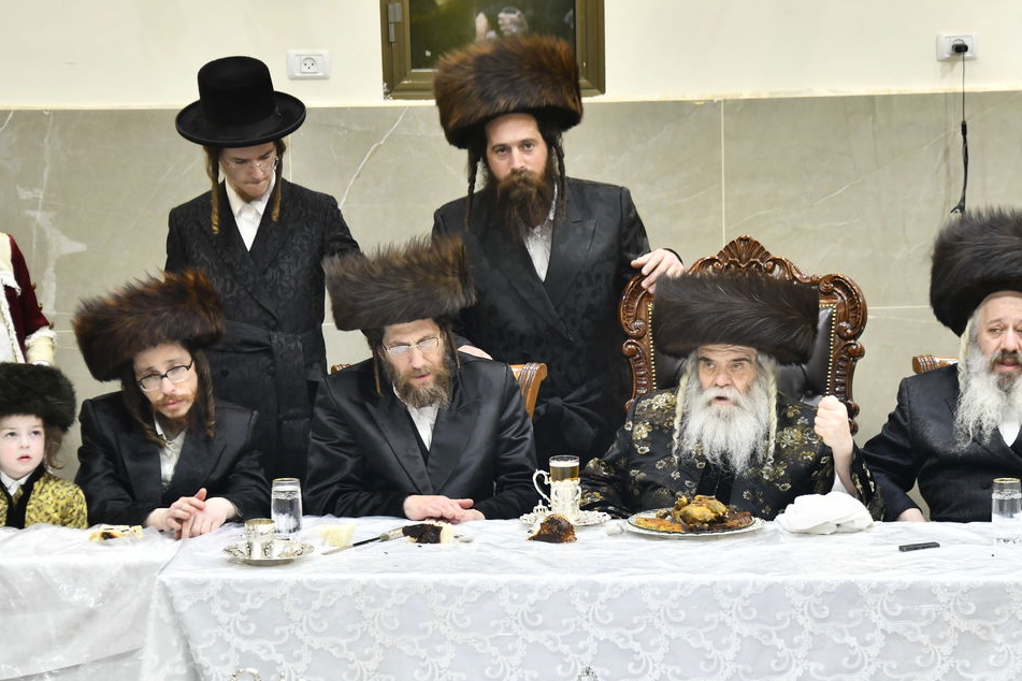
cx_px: 686
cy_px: 382
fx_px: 5223
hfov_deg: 11.2
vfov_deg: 7.5
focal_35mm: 184
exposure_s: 1/160
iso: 800
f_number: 5.6
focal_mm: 125
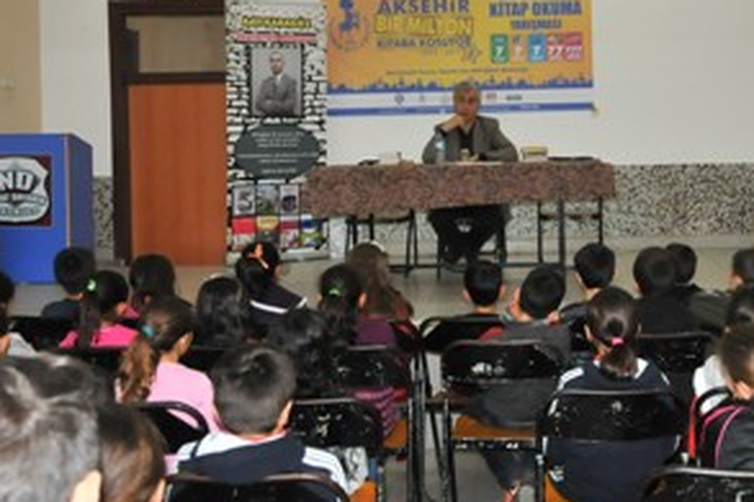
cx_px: 489
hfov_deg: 36.0
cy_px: 183
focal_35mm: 55
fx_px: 1151
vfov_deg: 24.5
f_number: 7.1
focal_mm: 24
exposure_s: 1/60
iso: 800
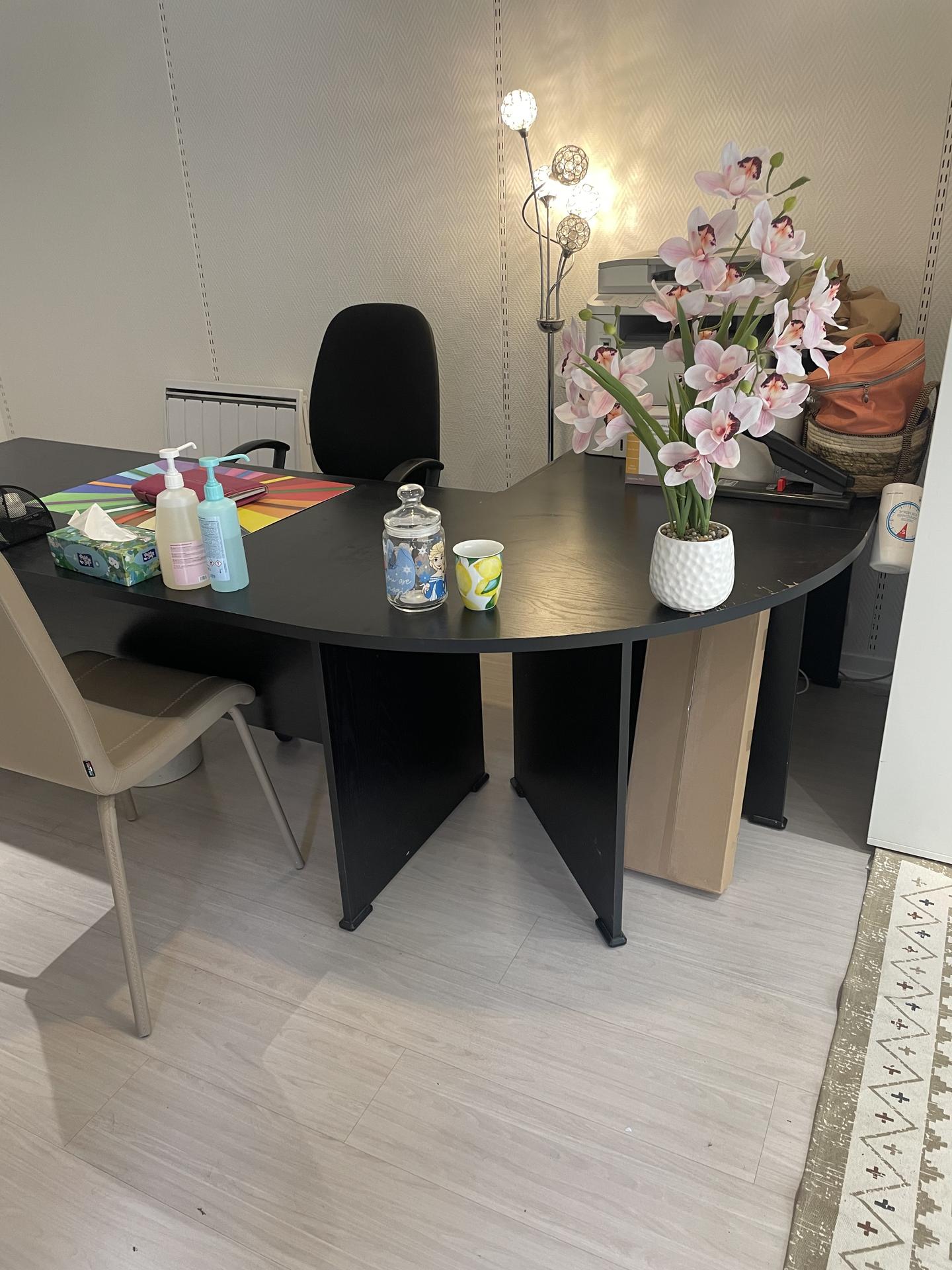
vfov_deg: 67.3
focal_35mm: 26
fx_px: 953
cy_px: 635
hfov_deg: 53.1
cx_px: 476
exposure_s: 1/50
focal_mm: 4.2
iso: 100
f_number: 1.6
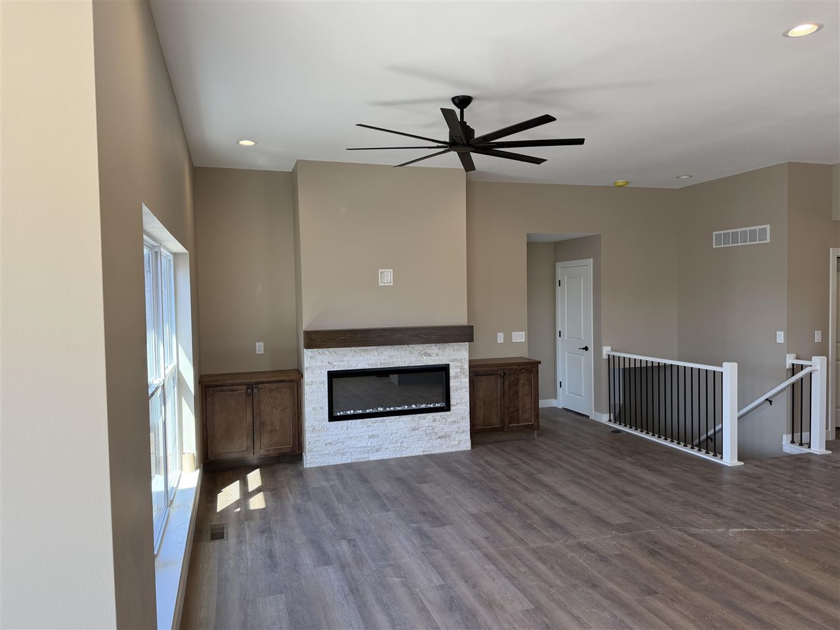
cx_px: 420
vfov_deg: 56.8
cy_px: 315
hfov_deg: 71.6
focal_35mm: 24
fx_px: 582
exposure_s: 1/175
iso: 80
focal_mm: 6.76
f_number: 1.78
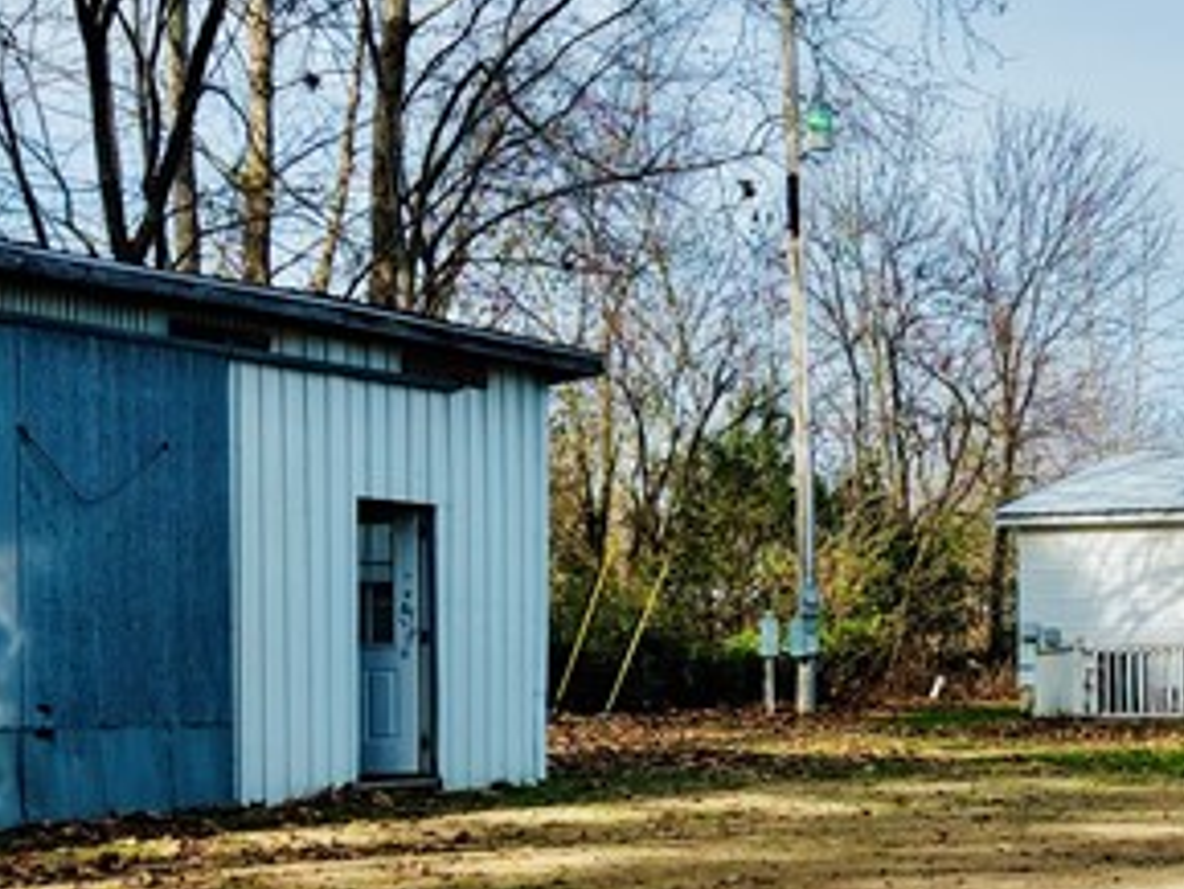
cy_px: 631
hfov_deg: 22.6
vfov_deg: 17.3
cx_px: 1004
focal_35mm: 85
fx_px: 2909
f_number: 1.8
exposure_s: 1/5000
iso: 310
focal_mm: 8.67
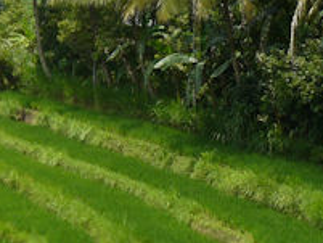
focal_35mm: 121
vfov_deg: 12.2
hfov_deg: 16.2
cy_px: 37
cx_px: 103
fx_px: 1130
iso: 100
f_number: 5.6
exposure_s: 1/320
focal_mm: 6.3
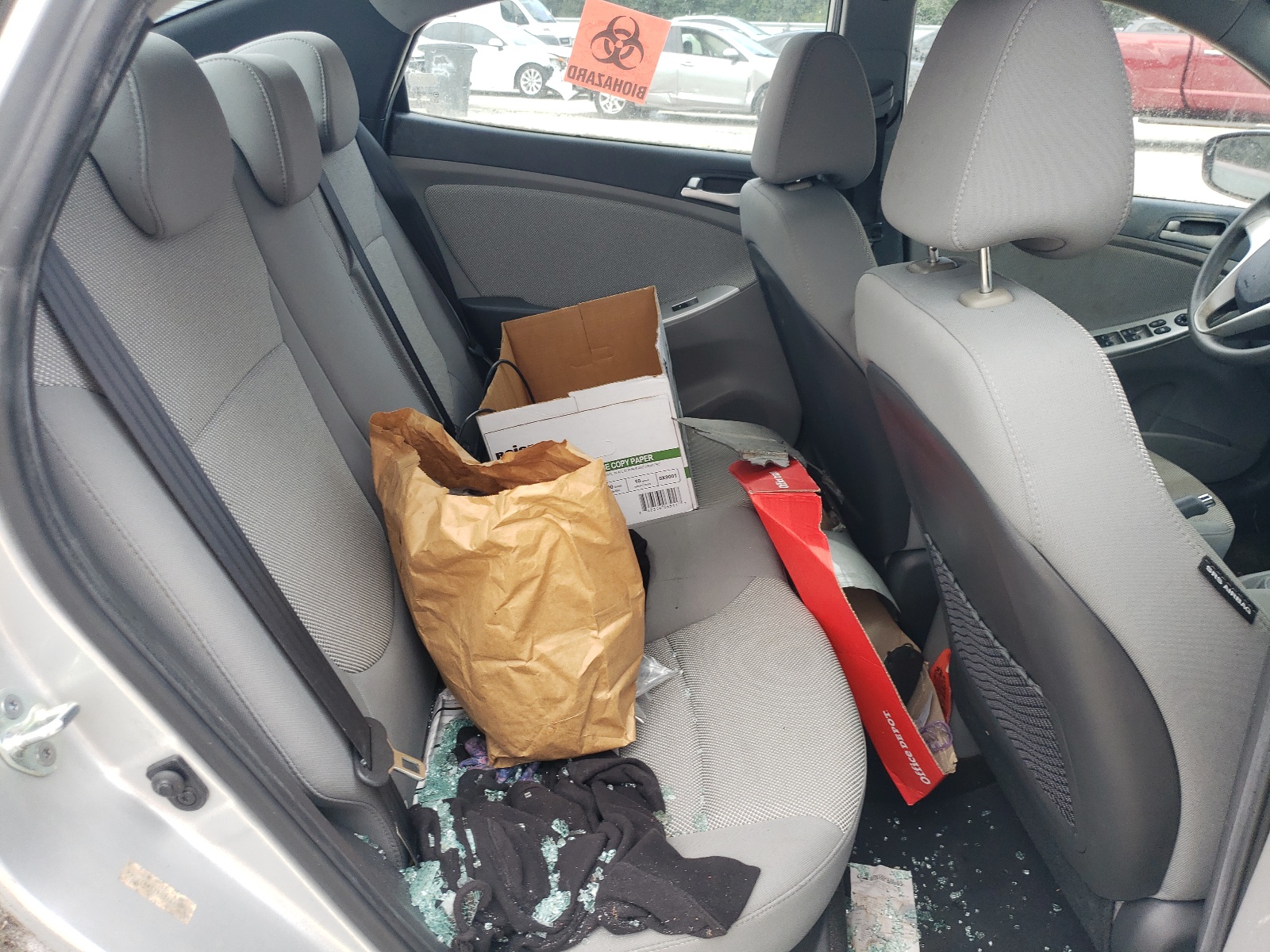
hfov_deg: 67.3
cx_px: 635
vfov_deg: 53.1
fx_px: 954
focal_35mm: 26
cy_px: 476
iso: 50
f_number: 1.5
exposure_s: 1/345
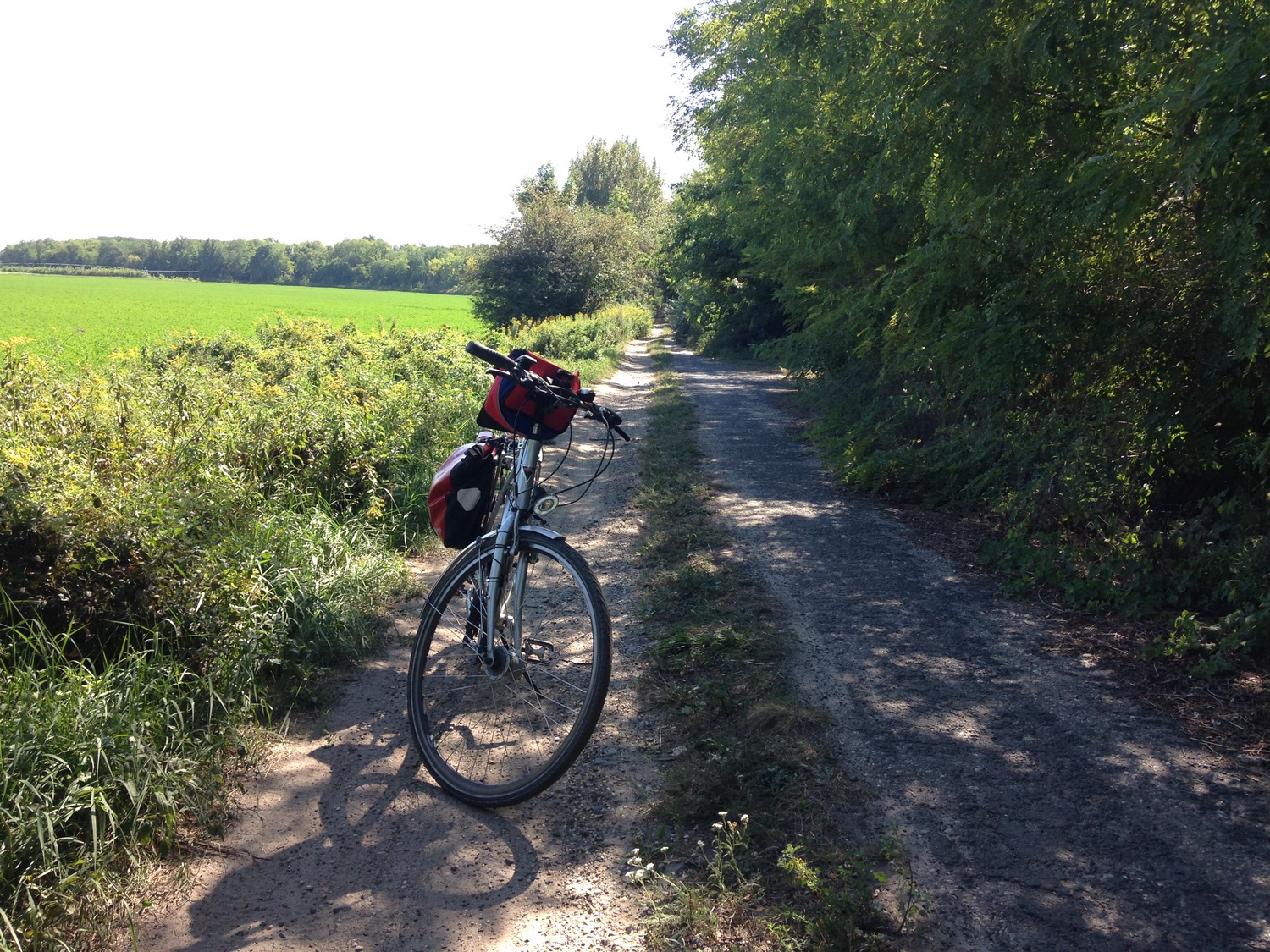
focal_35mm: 33
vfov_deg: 42.9
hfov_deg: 55.4
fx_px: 1211
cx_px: 635
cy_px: 476
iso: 50
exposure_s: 1/361
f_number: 2.4
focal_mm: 4.12
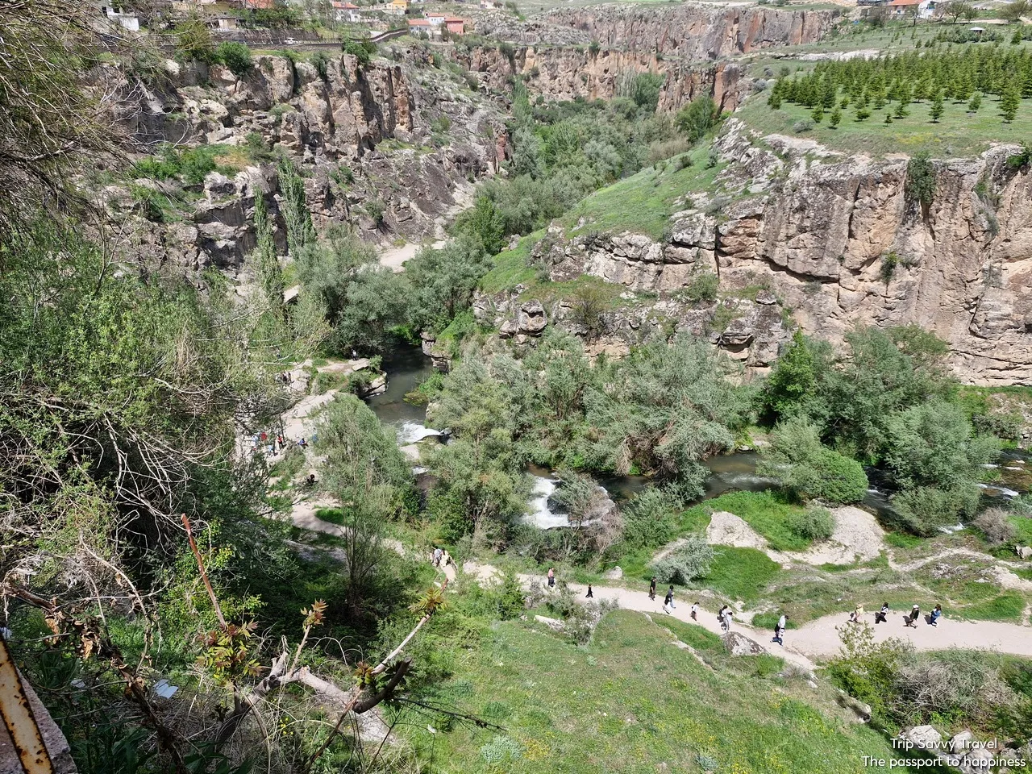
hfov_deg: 73.9
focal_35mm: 23
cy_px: 387
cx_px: 516
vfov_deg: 58.9
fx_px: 686
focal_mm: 5.54
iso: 50
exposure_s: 1/1892
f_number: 1.8
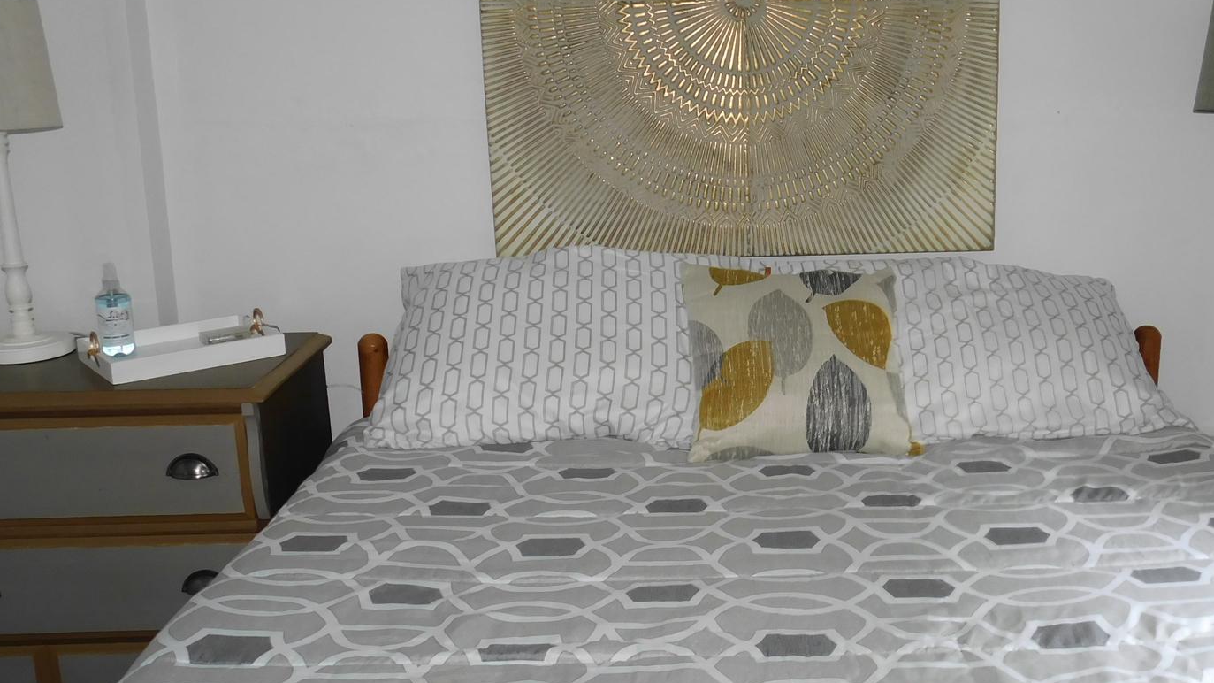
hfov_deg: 50.9
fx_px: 1255
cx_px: 778
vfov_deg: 30.4
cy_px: 341
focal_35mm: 39
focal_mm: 4.1
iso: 125
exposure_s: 1/30
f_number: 3
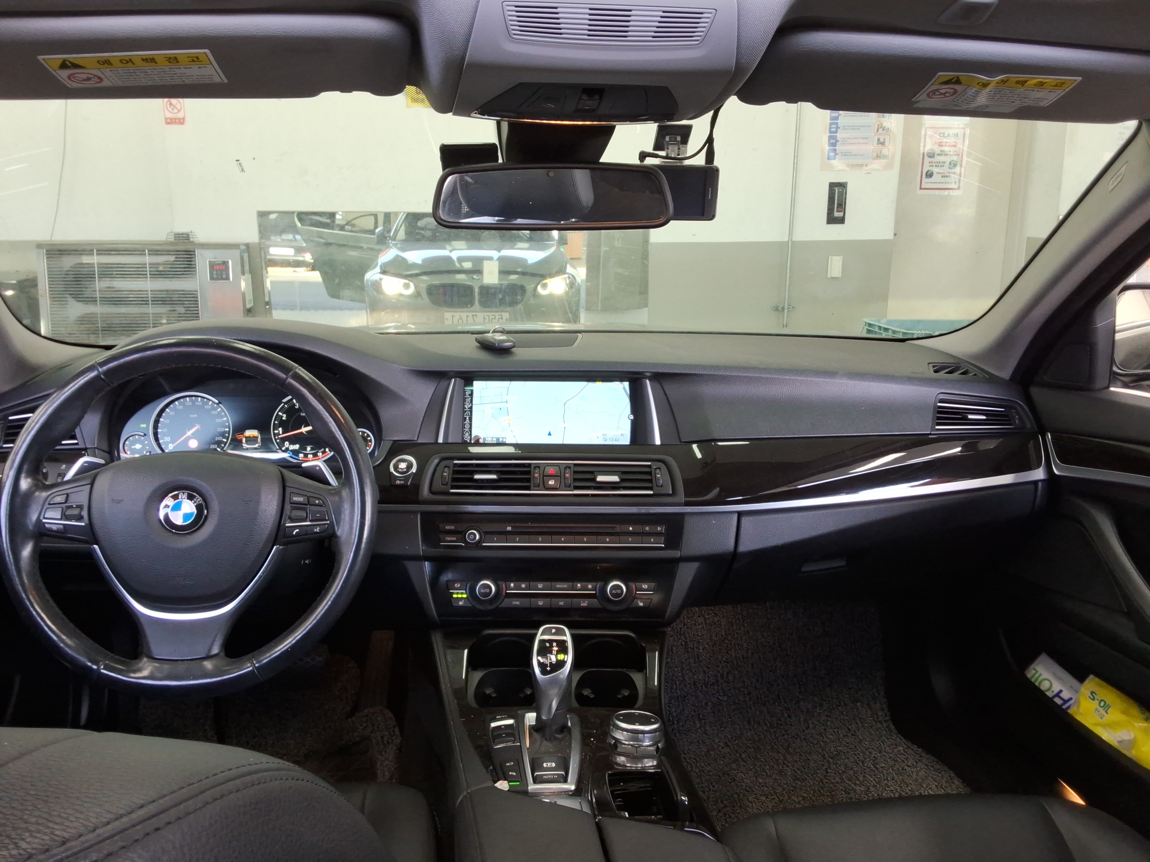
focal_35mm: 28
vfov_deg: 49.7
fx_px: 930
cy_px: 431
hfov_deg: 63.4
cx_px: 575
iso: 49
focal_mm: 2.91
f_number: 1.9
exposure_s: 1/40
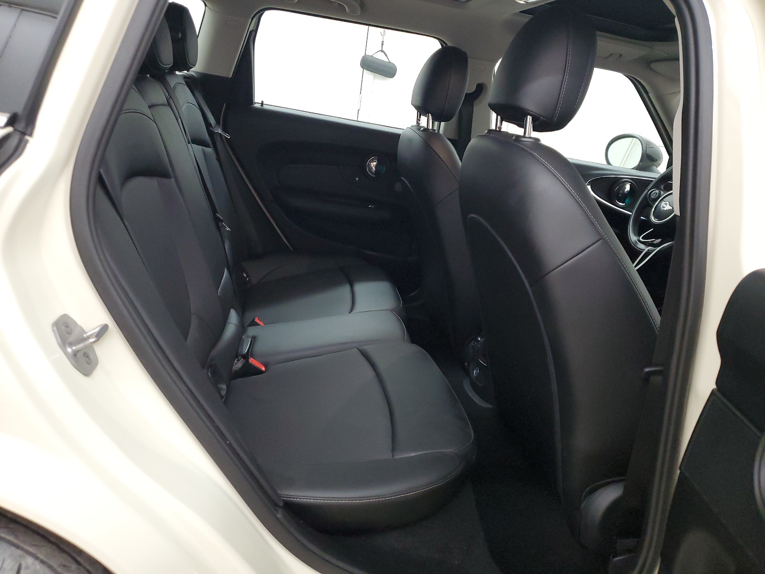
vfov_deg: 53.1
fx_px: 575
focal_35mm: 26
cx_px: 382
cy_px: 287
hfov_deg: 67.3
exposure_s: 1/60.2
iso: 234
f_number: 1.5
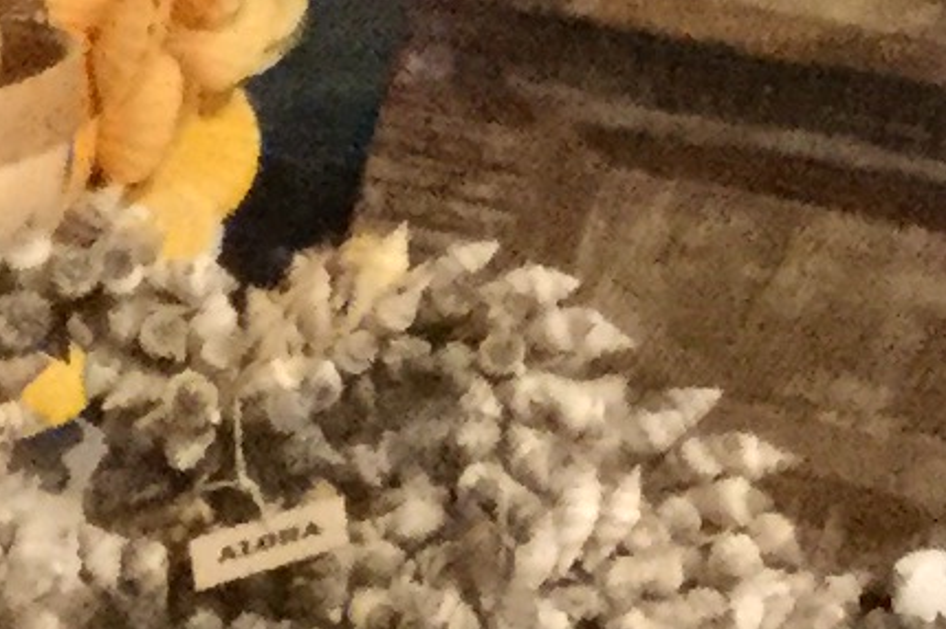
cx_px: -1668
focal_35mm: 245
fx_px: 6433
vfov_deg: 4.9
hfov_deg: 7.6
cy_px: 2674
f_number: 2.4
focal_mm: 3.3
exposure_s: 1/30
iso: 250
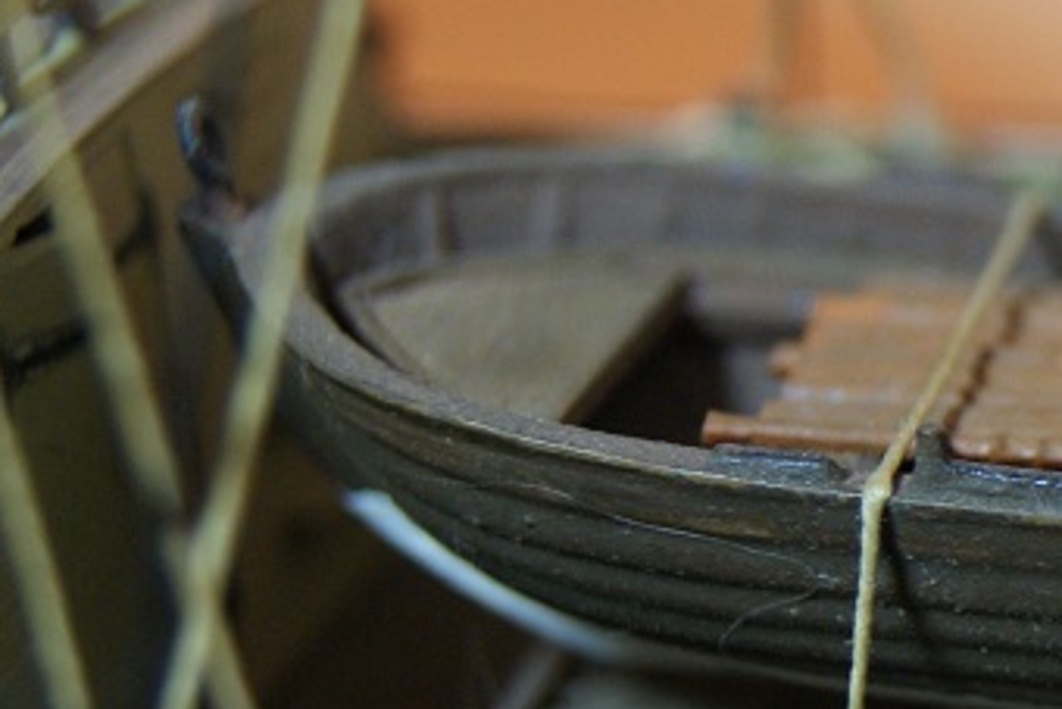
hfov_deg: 9.6
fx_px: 6154
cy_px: 534
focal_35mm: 209
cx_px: 1456
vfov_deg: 6.6
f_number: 5.6
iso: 400
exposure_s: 1/25
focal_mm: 45
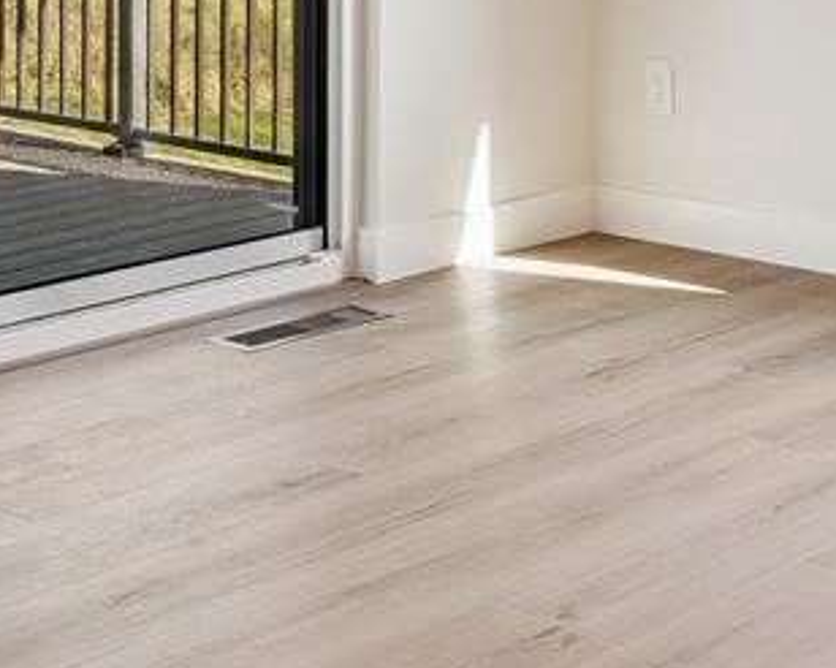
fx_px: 1929
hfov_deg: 23.2
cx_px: 885
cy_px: -205
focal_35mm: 78
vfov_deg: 18.3
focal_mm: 20
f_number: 8
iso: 640
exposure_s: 1/250
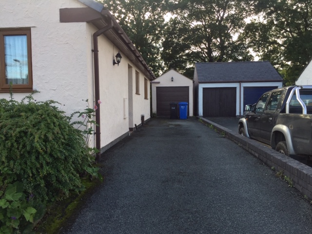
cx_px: 156
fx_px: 261
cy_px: 117
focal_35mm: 29
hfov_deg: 61.7
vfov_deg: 48.2
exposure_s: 1/341
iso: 32
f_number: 2.2
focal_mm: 4.15
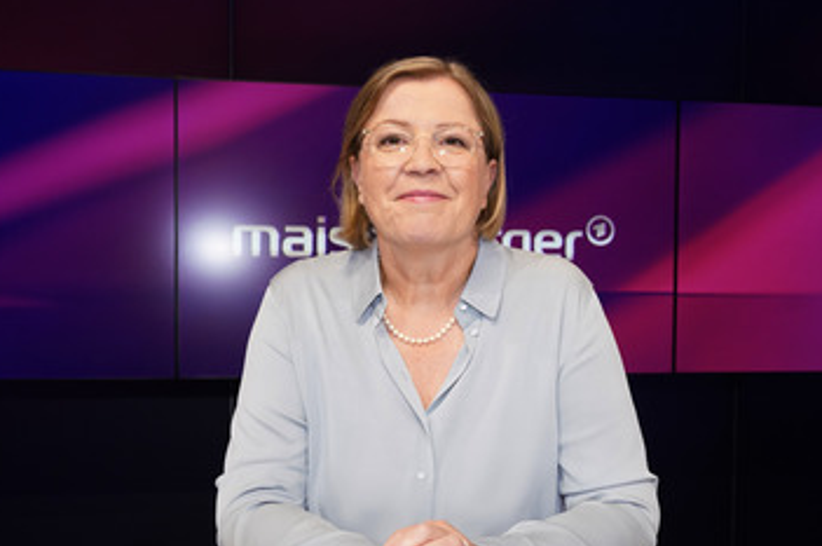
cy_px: 340
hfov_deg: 43.6
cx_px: 437
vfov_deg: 29.7
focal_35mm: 45
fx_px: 1026
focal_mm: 35
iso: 2000
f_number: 5.6
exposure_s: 1/125
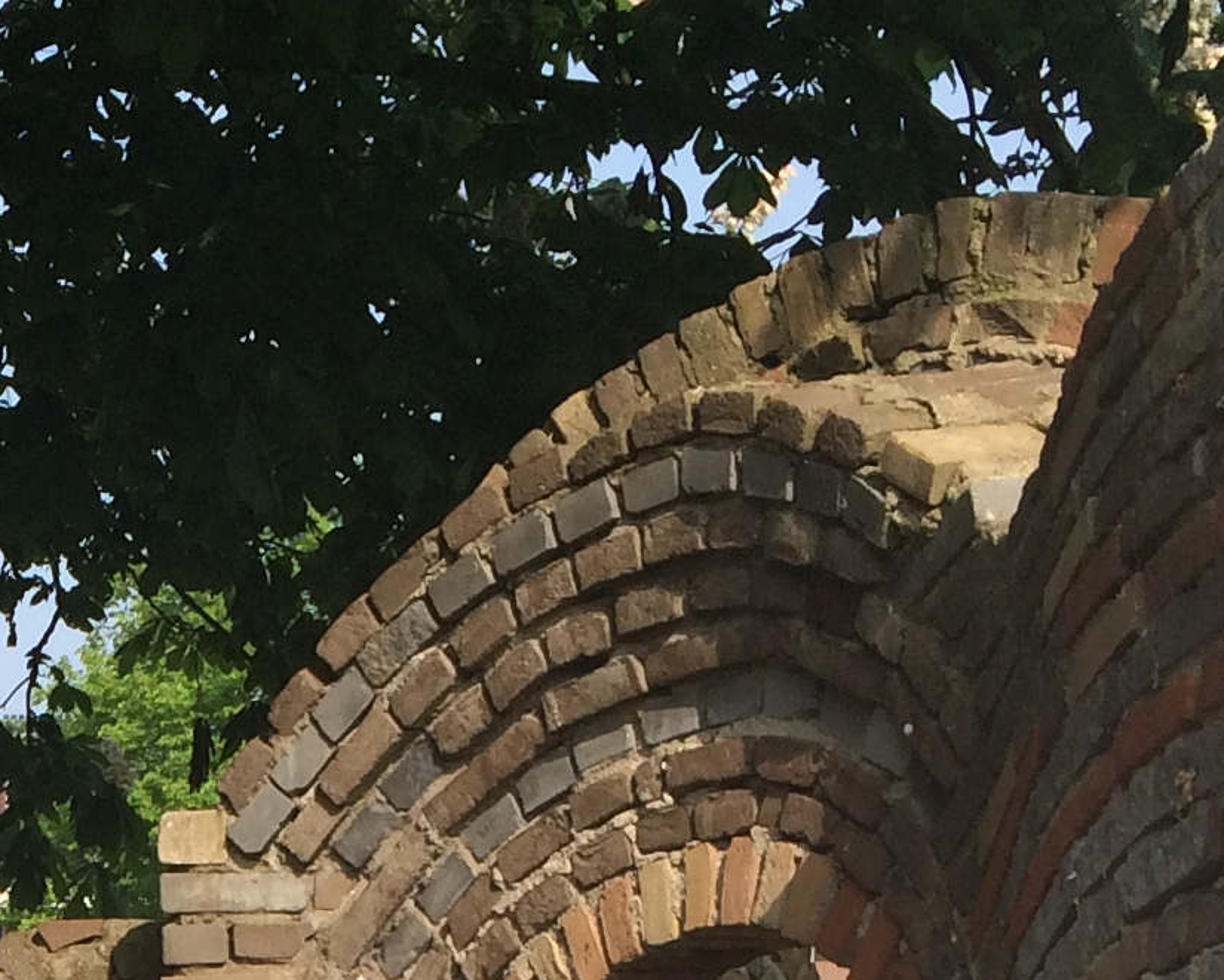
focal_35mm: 112
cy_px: 1711
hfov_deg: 16.2
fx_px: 4057
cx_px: -396
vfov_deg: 12.6
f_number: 2.2
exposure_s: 1/1325
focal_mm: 4.15
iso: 32
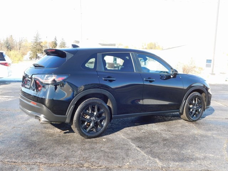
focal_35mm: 36
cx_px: 114
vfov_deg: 39.7
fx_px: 237
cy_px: 86
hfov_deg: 51.4
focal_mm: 6.3
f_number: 3.5
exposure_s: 1/320
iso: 125
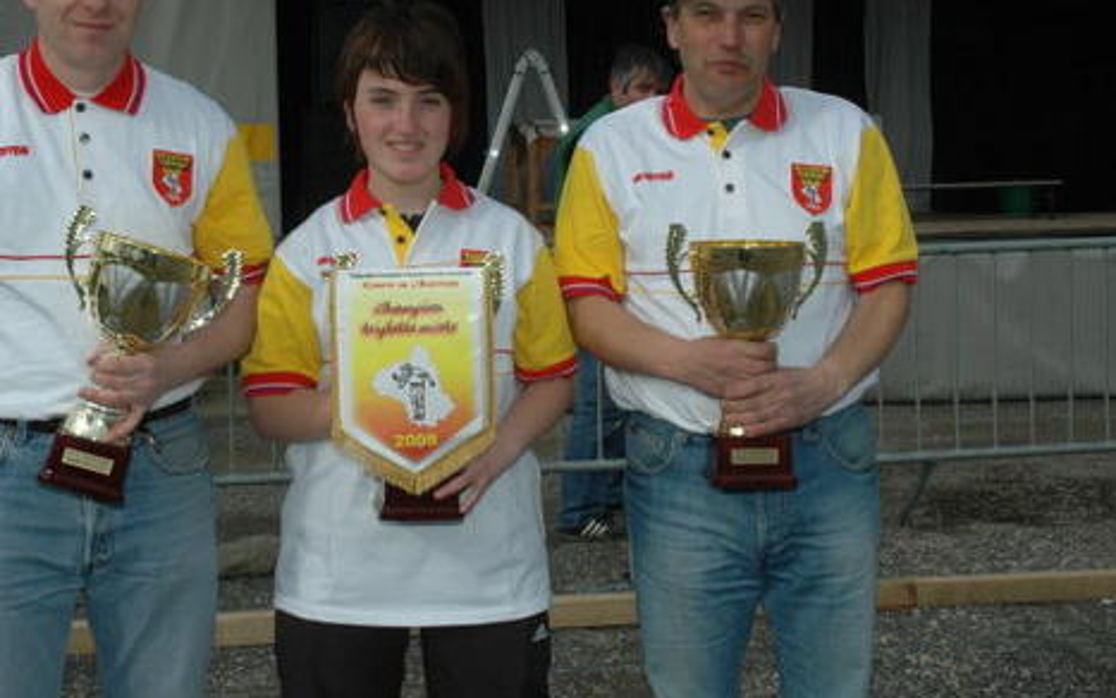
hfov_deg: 37.6
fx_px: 1631
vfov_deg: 24.1
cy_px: 255
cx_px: 446
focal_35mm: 54
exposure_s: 1/500
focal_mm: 29
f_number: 13
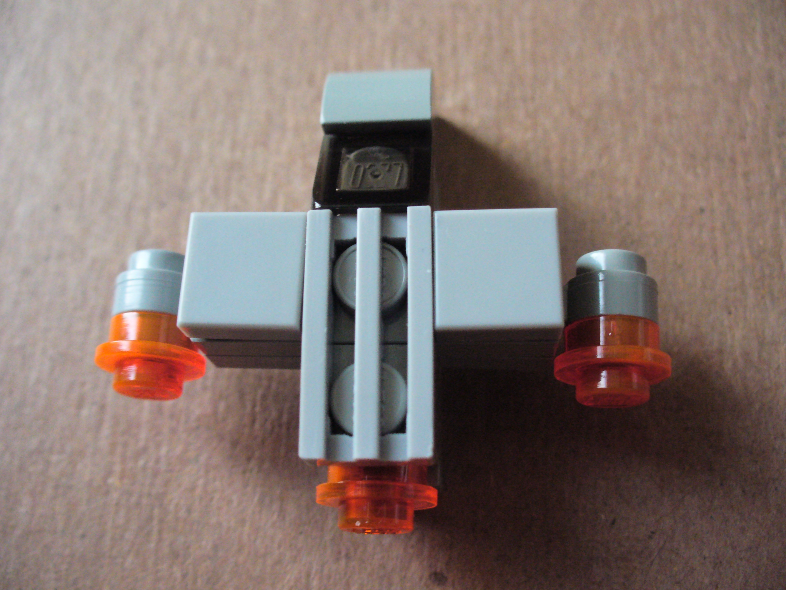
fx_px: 886
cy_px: 289
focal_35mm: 39
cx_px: 401
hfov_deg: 47.9
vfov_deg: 36.8
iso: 400
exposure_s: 1/80
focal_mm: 6.1
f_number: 2.8
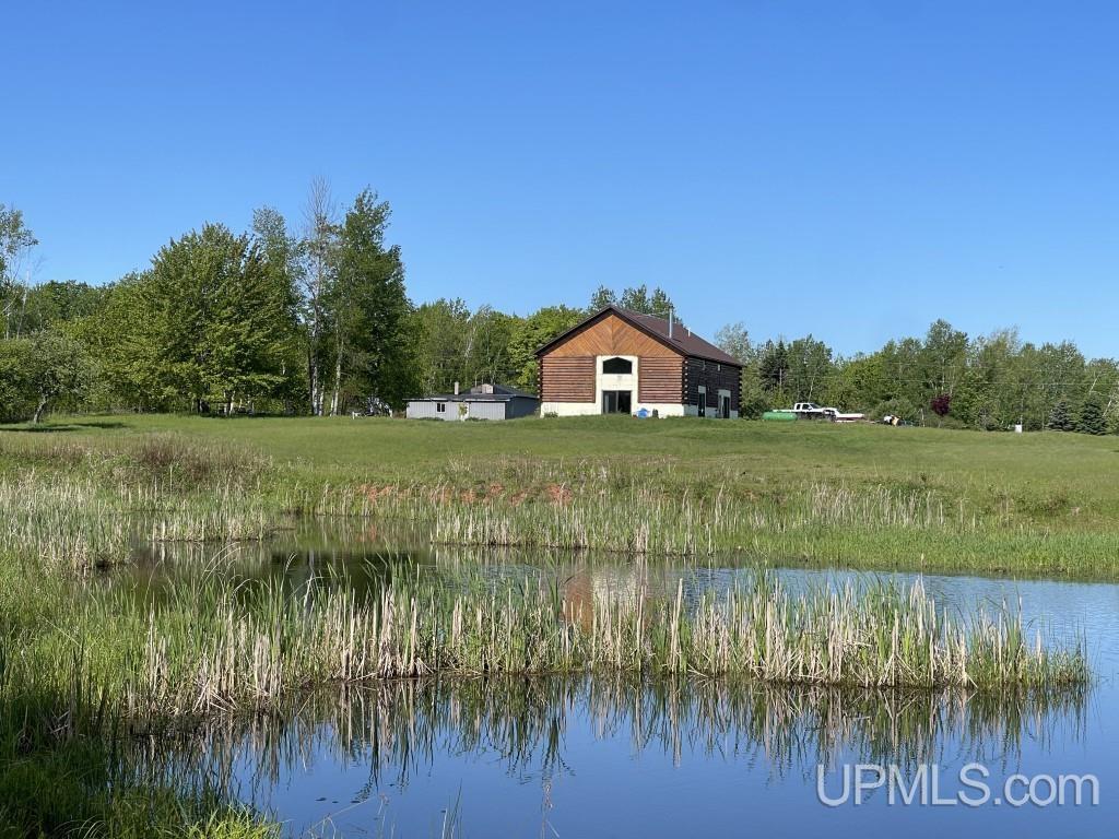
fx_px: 2069
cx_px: 560
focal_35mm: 64
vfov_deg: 22.9
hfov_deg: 30.3
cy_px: 420
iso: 20
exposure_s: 1/1263
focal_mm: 7.5
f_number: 2.2
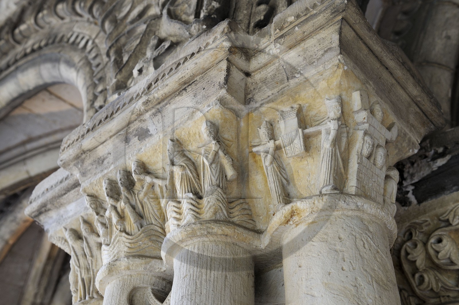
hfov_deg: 50.7
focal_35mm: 38
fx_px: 484
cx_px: 230
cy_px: 152
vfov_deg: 35.0
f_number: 4.5
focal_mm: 38
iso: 800
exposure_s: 1/80
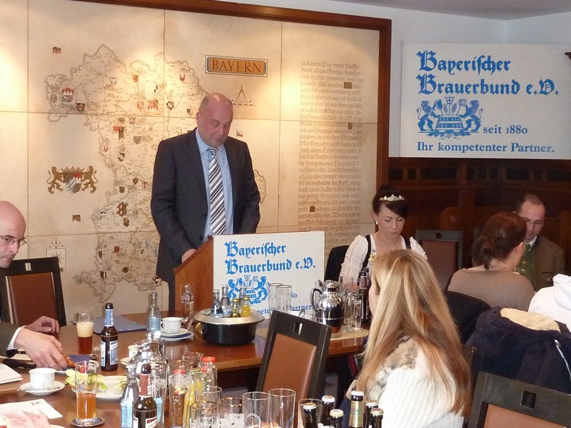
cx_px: 286
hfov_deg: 34.9
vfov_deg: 26.6
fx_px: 907
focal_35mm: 55
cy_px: 214
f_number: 3.4
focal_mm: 5
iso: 400
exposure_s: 1/30
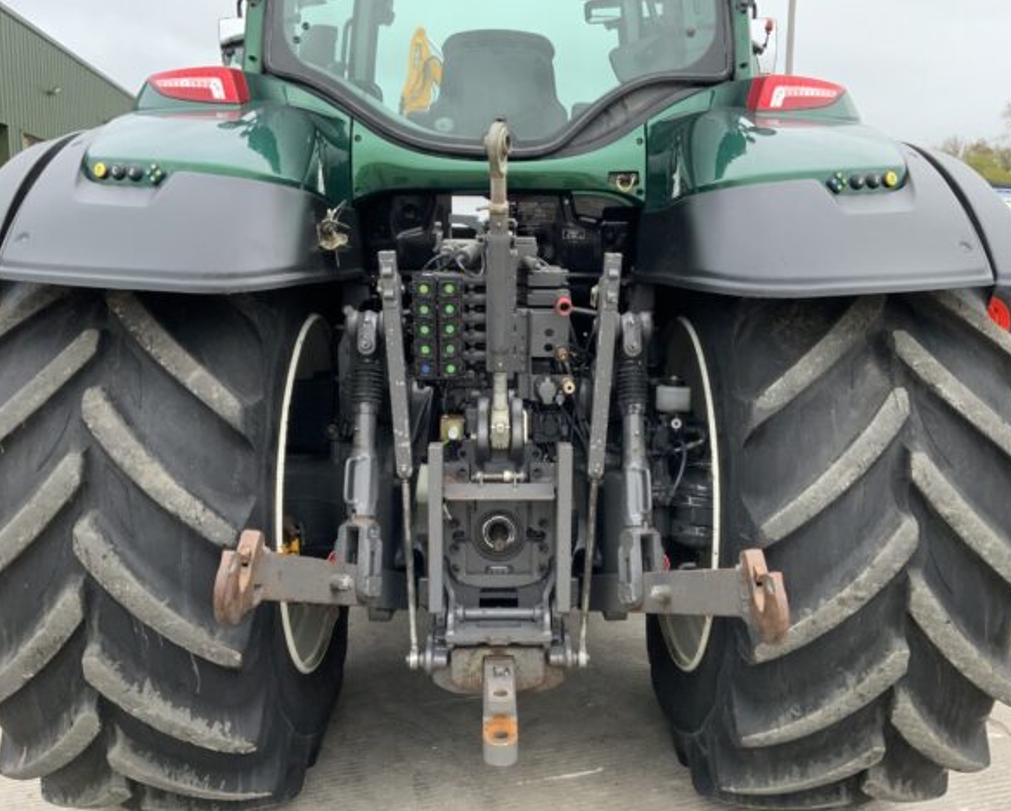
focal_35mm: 31
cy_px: 400
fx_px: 928
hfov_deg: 57.1
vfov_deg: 47.2
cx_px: 521
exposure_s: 1/60
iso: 250
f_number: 1.8
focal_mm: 3
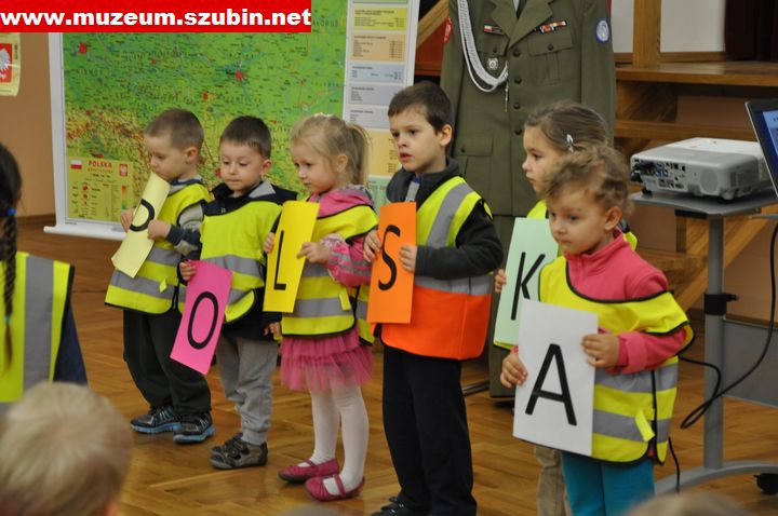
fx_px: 2137
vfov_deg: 13.8
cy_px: 258
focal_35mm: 99
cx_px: 389
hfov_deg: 20.6
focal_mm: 66
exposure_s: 1/40
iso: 800
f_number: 5.3
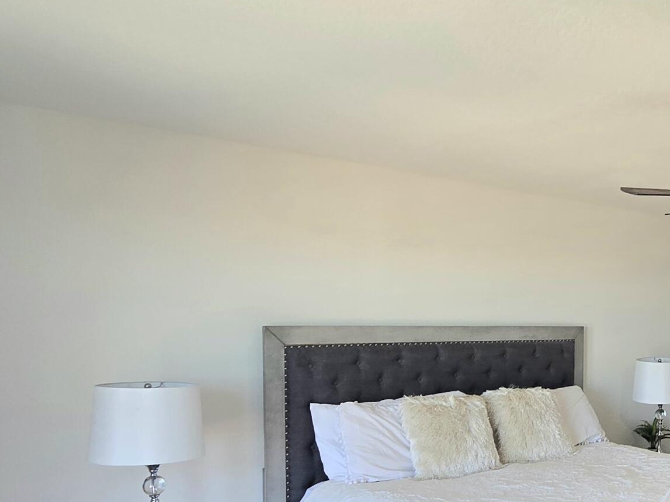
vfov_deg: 41.0
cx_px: 638
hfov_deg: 46.9
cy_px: 355
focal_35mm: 34
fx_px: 658
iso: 100
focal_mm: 2.2
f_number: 2.2
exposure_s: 1/60.2
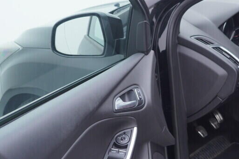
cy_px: 89
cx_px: 224
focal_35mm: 72
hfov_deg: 26.9
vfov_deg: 18.9
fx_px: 478
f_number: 2.8
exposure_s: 1/40
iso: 125
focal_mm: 24
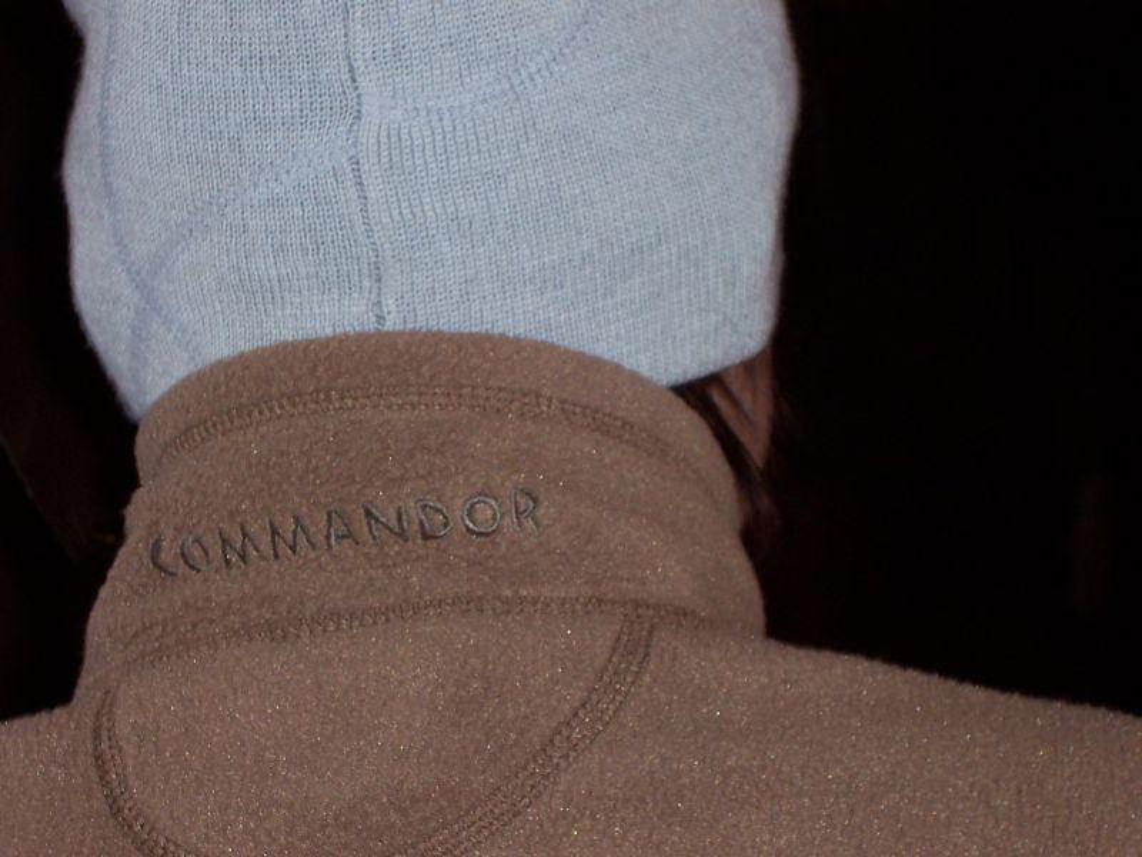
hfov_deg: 17.7
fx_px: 3662
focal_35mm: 111
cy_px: 428
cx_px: 571
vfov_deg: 13.3
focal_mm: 16.8
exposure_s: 1/90
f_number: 4.8
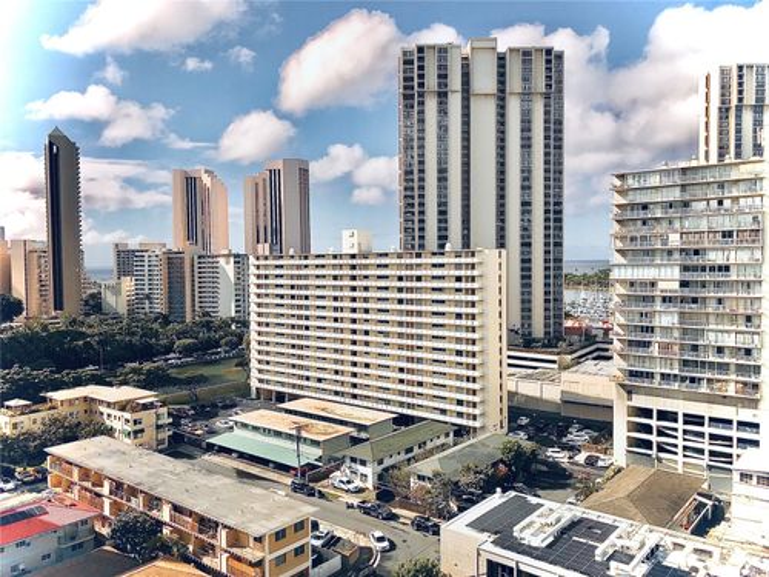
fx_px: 622
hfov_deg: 63.4
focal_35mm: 28
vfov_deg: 49.7
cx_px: 384
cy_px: 288
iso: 20
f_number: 1.8
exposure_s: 1/4566
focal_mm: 3.99
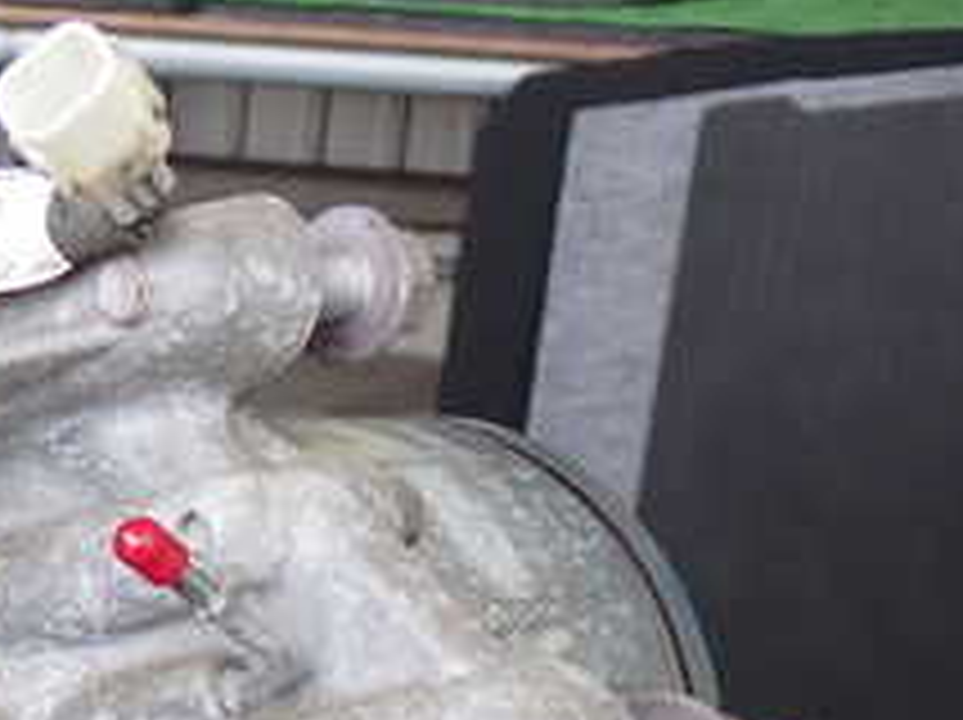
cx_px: -369
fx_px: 2807
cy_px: 855
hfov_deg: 17.9
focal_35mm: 101
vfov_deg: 14.2
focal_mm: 6.37
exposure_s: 1/80
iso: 125
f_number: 2.5
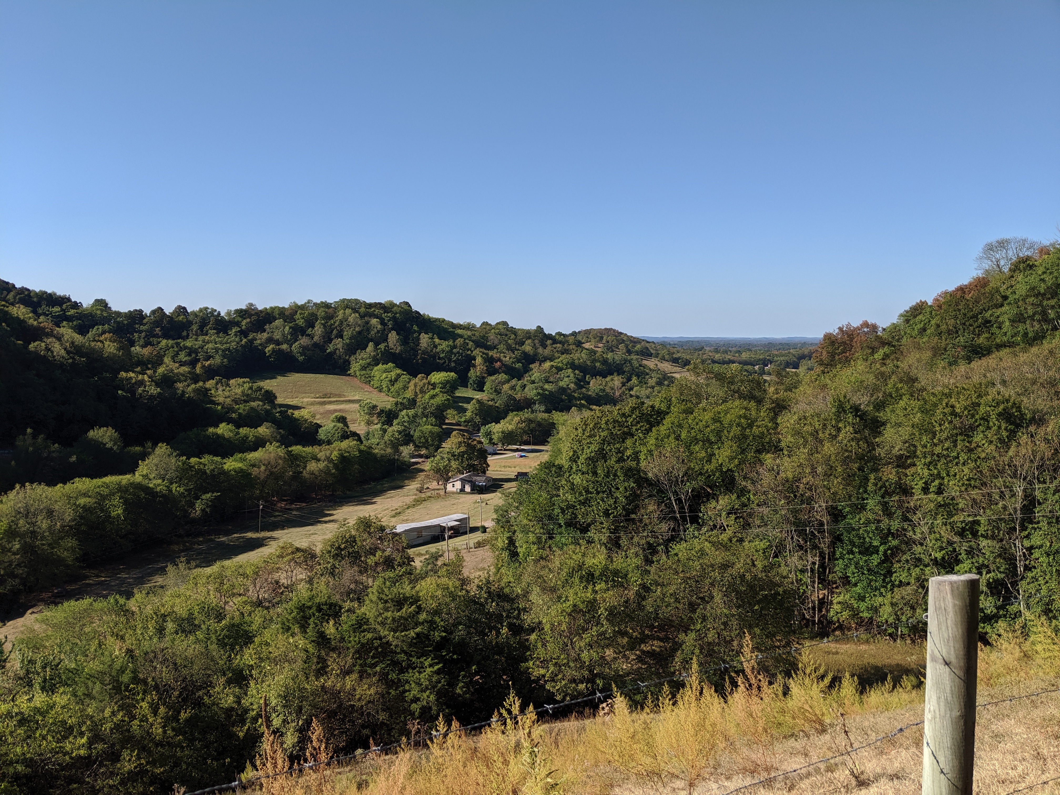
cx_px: 530
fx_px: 827
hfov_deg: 65.3
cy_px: 398
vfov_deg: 51.4
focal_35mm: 27
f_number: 1.8
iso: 47
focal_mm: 4.44
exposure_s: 1/2342
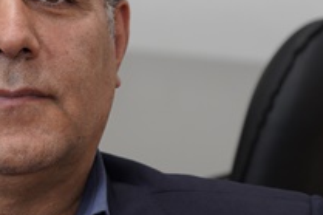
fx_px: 2089
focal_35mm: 233
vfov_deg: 5.9
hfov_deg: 8.7
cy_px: 145
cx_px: -114
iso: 200
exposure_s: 1/50
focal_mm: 51
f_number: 2.8
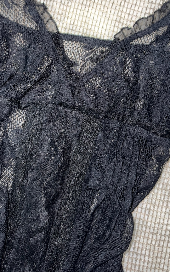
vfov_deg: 51.2
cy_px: 80
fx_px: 274
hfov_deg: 34.4
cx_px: 80
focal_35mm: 37
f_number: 1.78
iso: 100
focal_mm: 6.76
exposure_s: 1/15
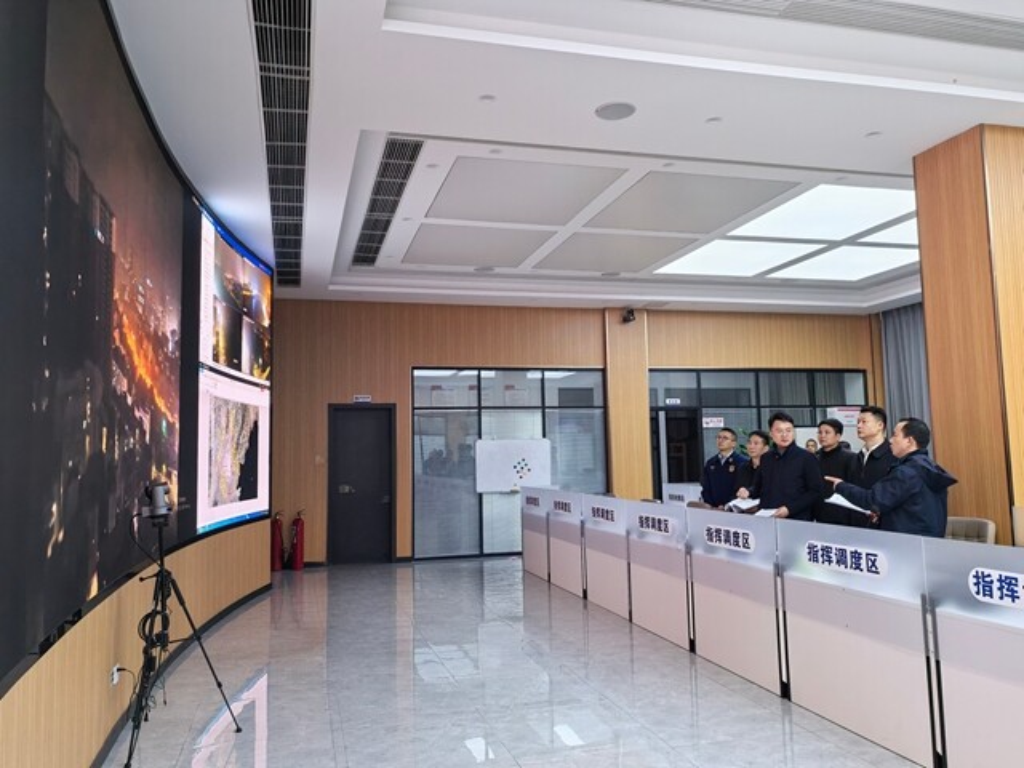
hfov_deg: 65.3
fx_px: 799
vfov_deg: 51.4
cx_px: 512
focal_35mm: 27
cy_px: 384
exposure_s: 1/100
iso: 200
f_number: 4
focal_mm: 8.5
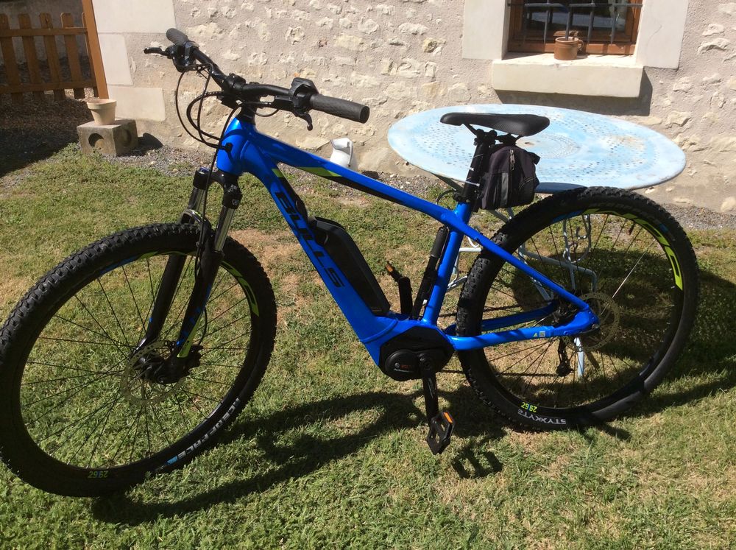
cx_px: 368
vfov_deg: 44.1
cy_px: 275
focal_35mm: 32
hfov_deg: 56.9
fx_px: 679
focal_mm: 3.3
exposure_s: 1/1972
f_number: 2.4
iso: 32
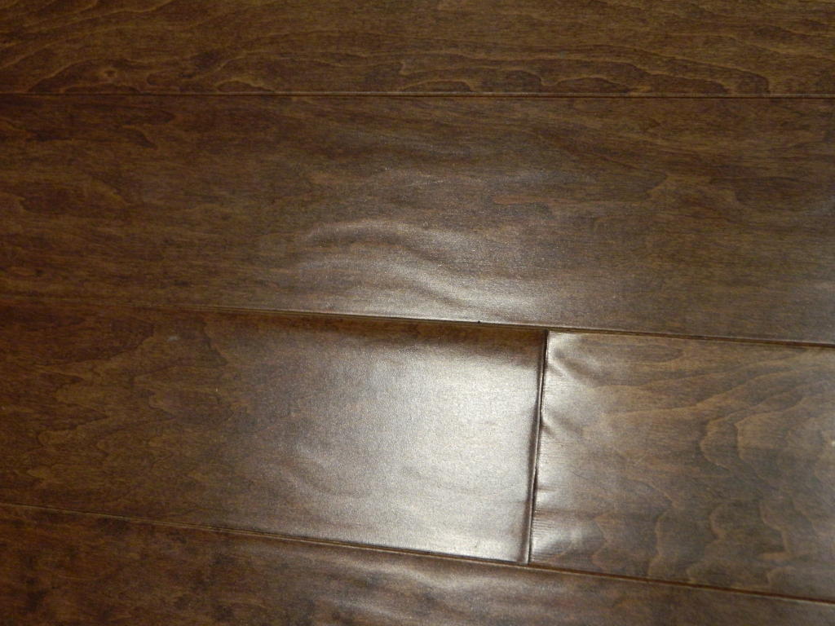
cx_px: 418
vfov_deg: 17.6
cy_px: 313
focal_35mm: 84
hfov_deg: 23.3
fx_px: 2026
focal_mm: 15.1
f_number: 4.2
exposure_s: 1/13
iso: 400
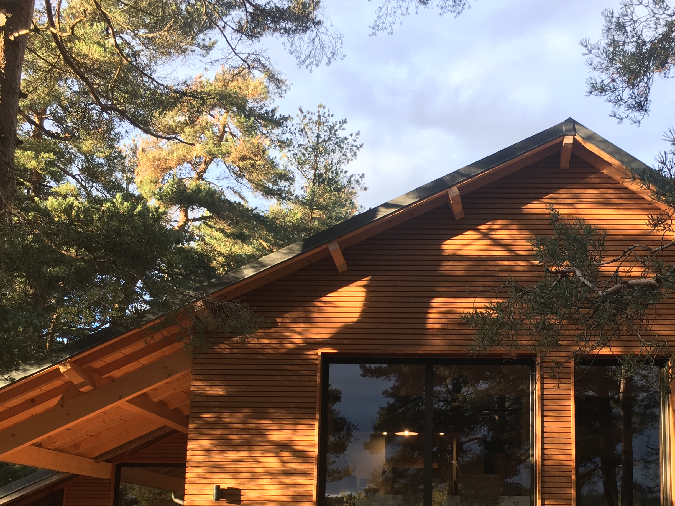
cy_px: 395
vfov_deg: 29.7
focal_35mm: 48
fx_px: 936
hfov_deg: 39.4
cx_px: 426
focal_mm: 4.15
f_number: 2.2
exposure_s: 1/100
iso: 32
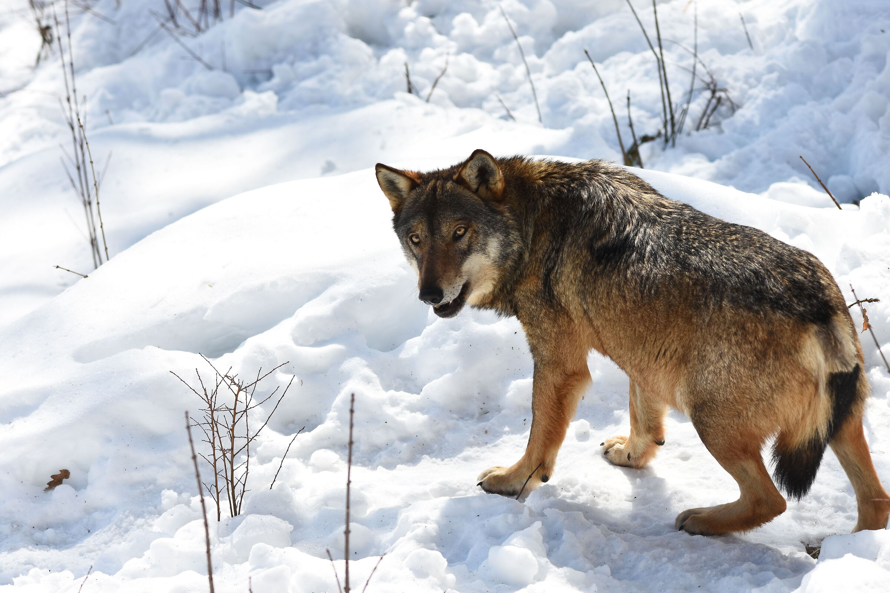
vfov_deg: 4.8
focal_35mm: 285
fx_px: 7045
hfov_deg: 7.2
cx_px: 445
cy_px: 296
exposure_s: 1/320
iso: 100
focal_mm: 190
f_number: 8
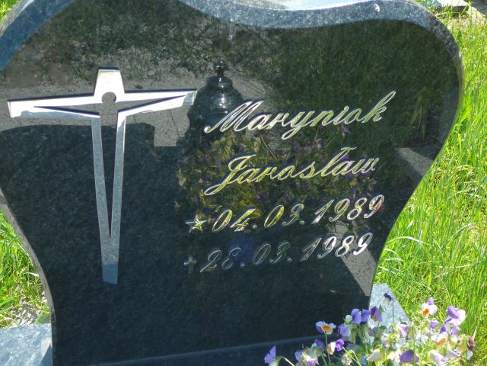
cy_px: 183
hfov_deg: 31.7
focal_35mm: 61
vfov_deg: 24.0
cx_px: 244
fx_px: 858
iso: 80
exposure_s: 1/200
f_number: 3.6
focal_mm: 9.1
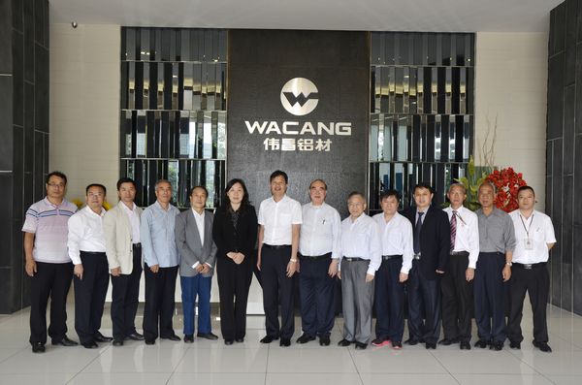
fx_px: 581
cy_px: 192
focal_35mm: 36
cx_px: 291
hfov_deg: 53.2
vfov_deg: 36.7
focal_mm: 24
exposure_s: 1/60
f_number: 8
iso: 200
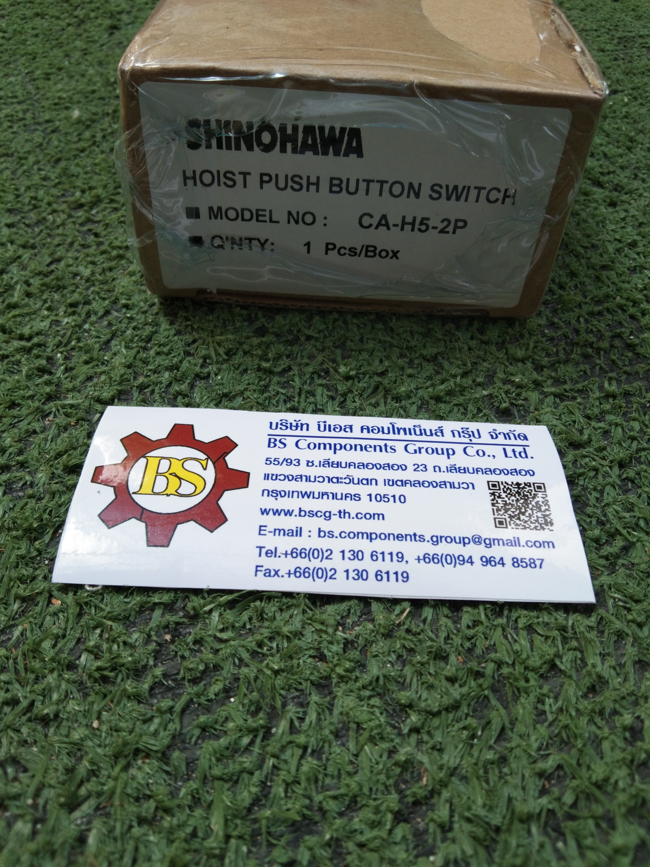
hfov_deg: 46.8
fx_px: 751
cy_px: 434
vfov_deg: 60.0
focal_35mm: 30
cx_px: 325
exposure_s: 1/137
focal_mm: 3.65
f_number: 2.2
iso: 50
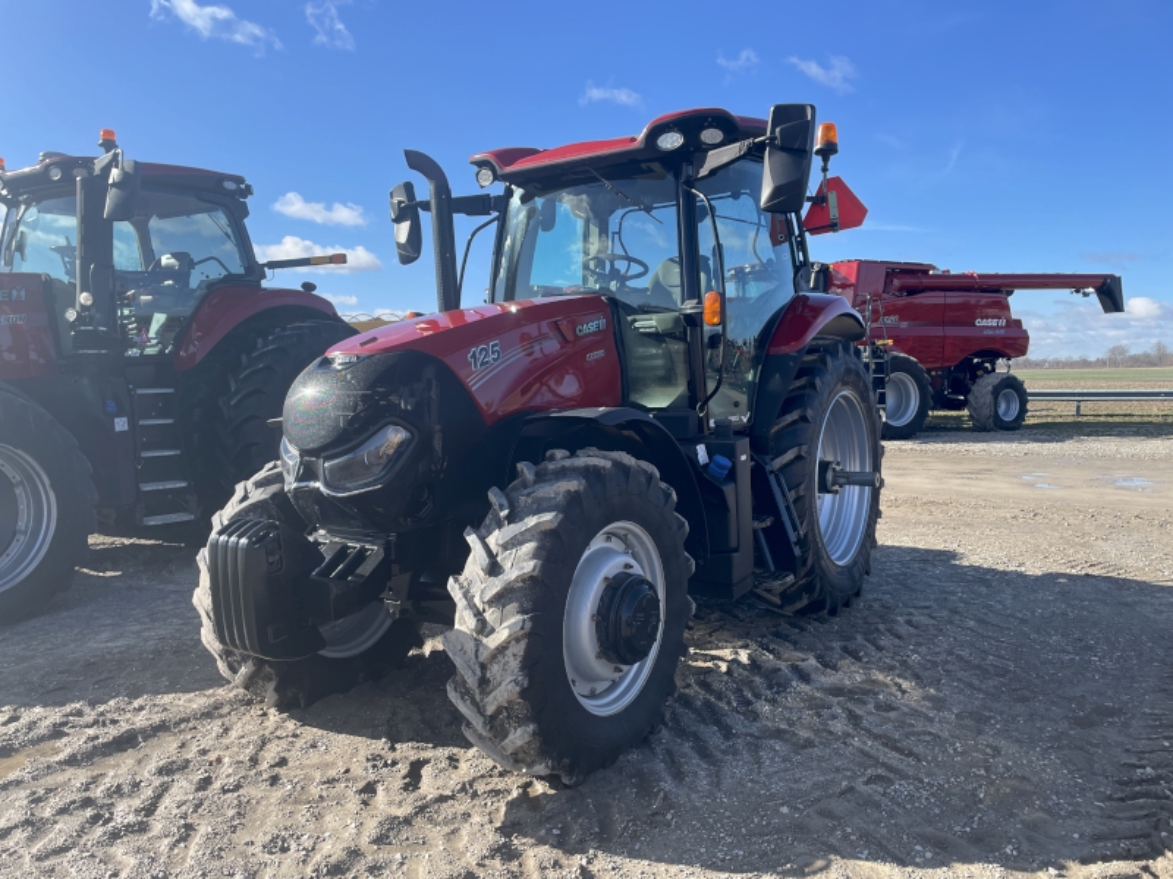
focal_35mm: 26
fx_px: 881
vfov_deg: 53.1
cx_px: 586
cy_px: 440
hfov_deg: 67.3
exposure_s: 1/1742
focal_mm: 4.2
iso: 32
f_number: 1.6
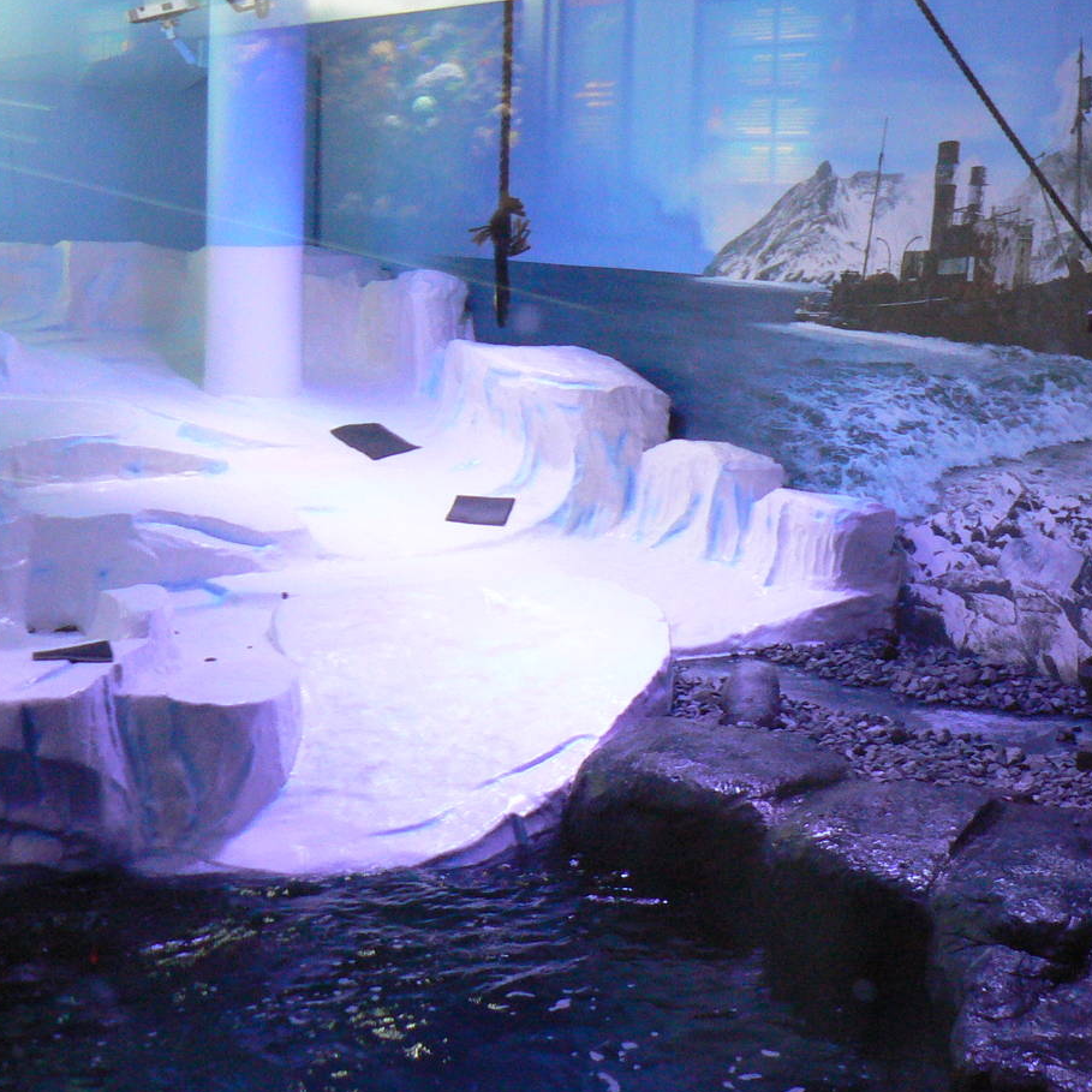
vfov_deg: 30.4
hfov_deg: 29.8
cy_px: 378
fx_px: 1999
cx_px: 887
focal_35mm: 56
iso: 200
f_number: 2.8
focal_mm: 6
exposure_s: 1/20
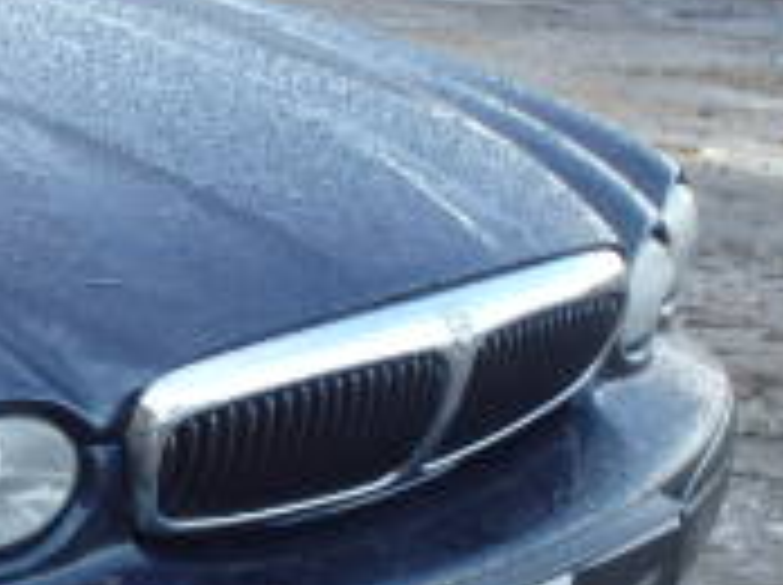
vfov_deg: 14.3
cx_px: -526
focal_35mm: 103
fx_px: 2327
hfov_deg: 16.6
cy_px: 364
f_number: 3.9
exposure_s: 1/80
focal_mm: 5
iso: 125
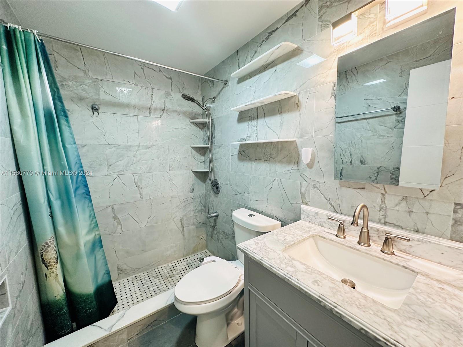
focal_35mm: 14
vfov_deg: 85.7
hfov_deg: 102.1
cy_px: 174
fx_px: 187
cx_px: 232
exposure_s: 1/120
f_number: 2.2
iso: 250
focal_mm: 2.22
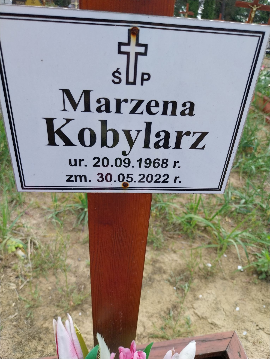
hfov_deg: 53.1
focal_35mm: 26
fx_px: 270
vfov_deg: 67.3
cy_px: 180
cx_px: 135
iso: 25
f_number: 1.8
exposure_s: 1/269
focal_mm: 4
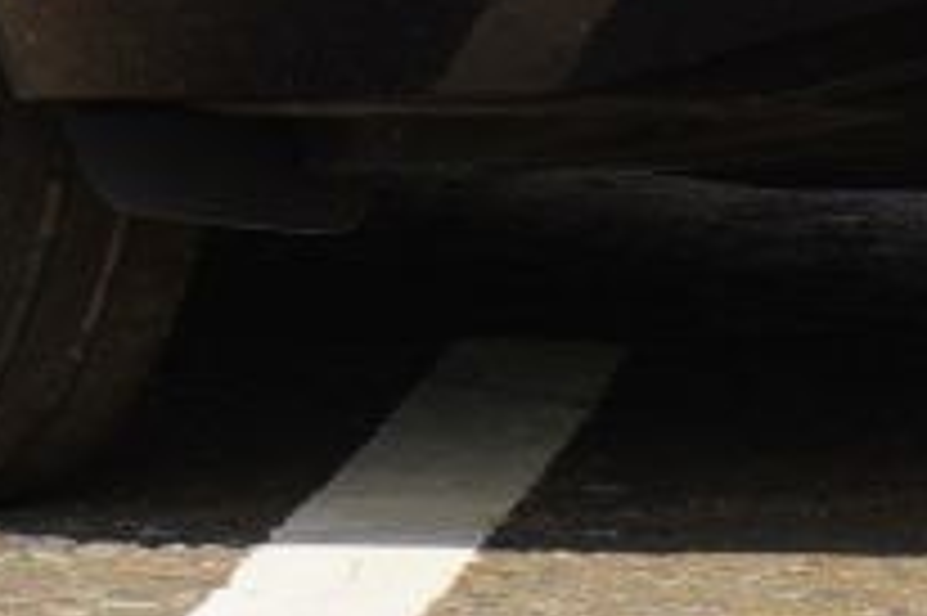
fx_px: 13173
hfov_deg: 4.0
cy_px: -1263
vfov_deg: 2.6
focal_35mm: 512
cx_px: 616
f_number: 6.7
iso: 100
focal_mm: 44
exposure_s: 1/90
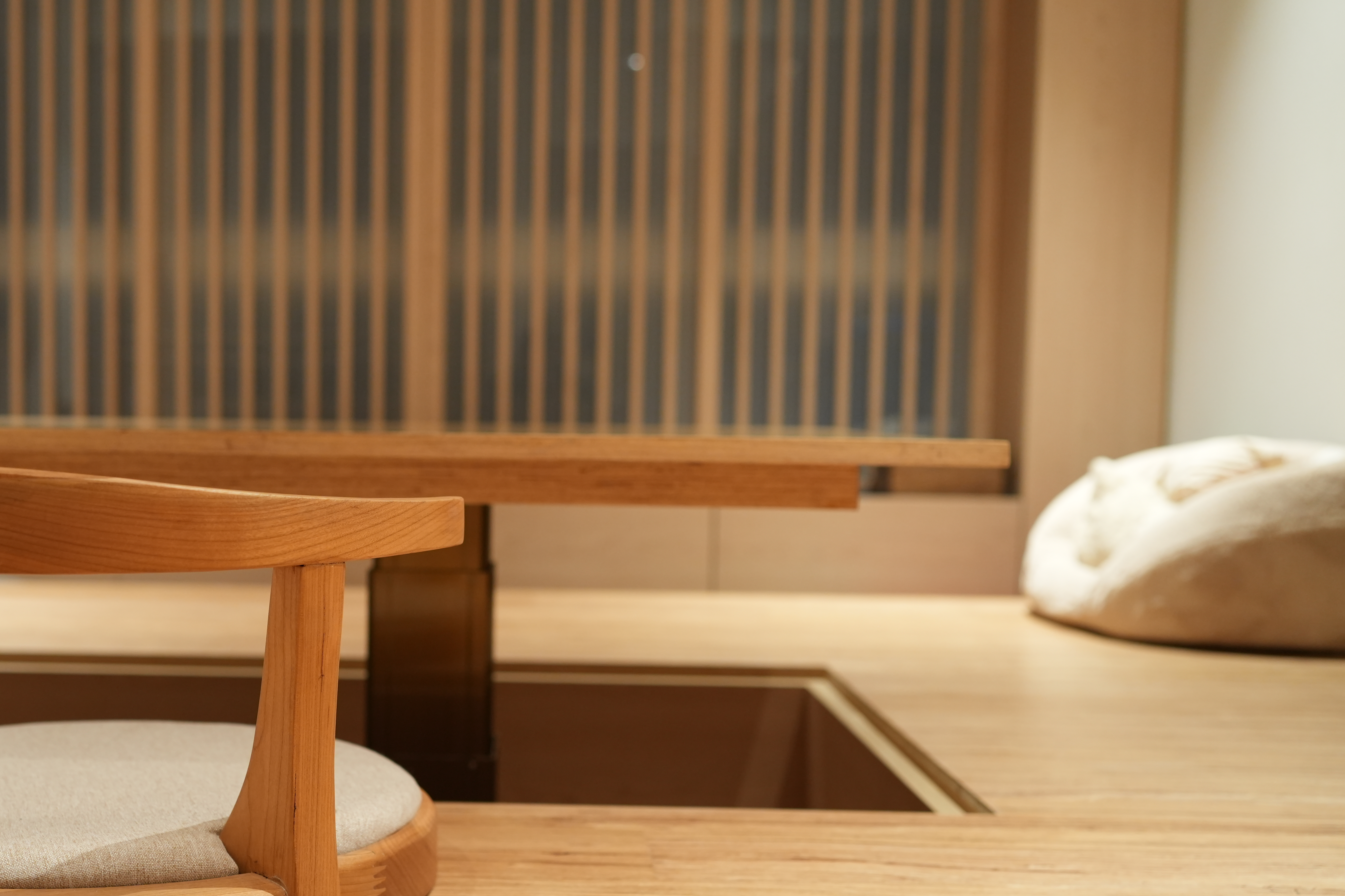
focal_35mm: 48
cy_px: 536
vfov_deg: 28.0
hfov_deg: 40.5
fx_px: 1793
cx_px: 429
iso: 1000
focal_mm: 35
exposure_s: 1/40
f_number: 2.8
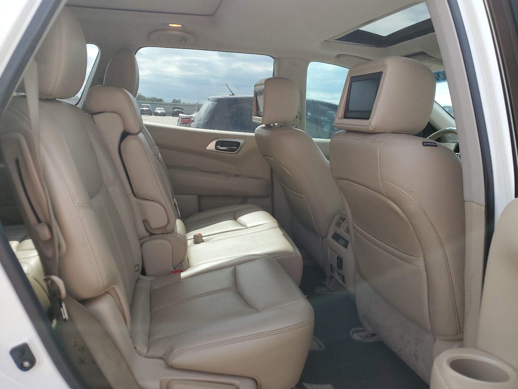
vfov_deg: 53.1
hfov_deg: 67.3
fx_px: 389
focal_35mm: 26
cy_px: 194
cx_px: 259
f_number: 1.5
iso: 50
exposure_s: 1/909
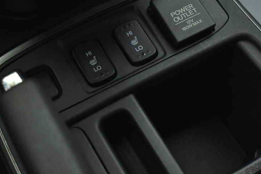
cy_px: 85
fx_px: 428
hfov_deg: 33.9
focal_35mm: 59
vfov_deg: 23.0
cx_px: 129
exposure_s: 1/60
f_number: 4.2
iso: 1600
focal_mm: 28
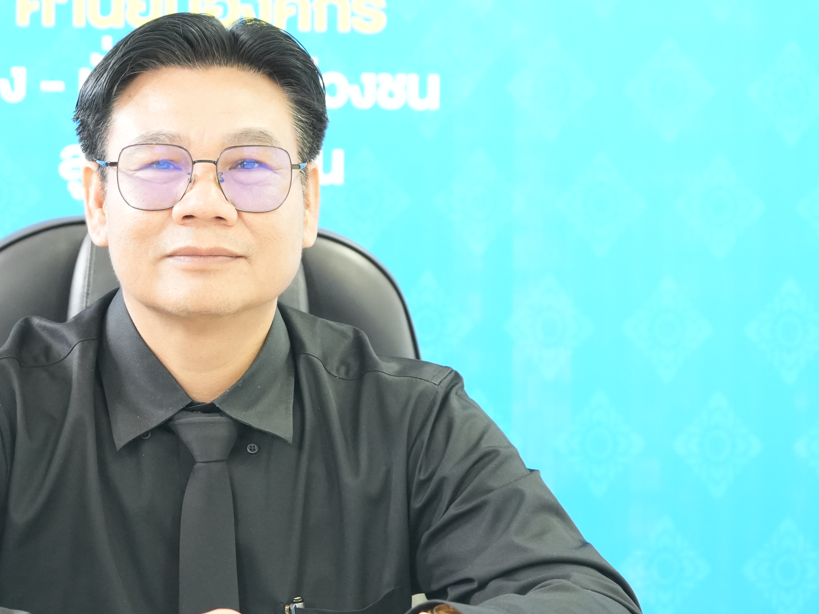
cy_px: 334
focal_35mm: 91
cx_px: 211
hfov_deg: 21.4
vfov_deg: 16.2
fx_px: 2153
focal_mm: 50
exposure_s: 1/50
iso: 3200
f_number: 4.5
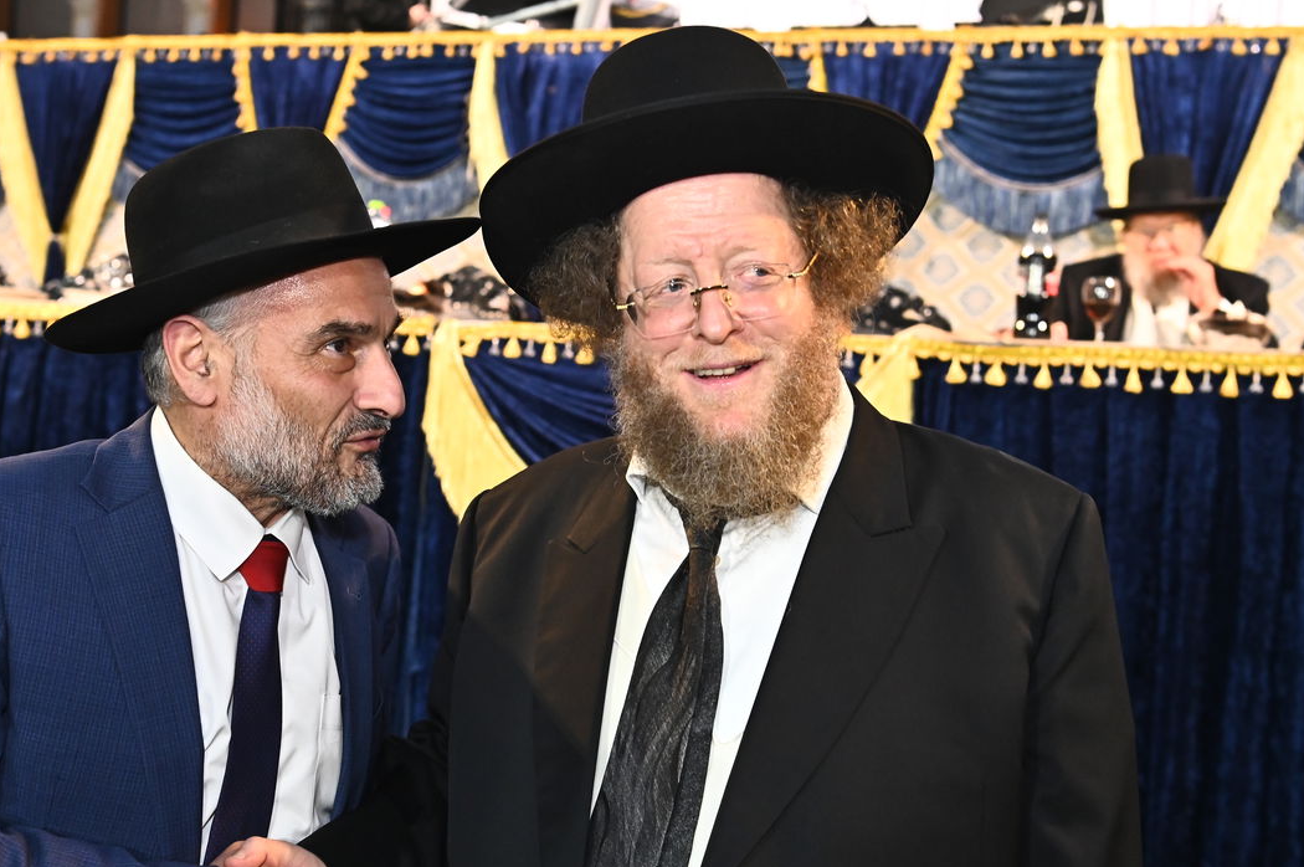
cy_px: 437
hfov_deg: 31.4
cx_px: 528
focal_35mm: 64
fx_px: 2316
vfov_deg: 21.2
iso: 3200
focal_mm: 48
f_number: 5
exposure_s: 1/200
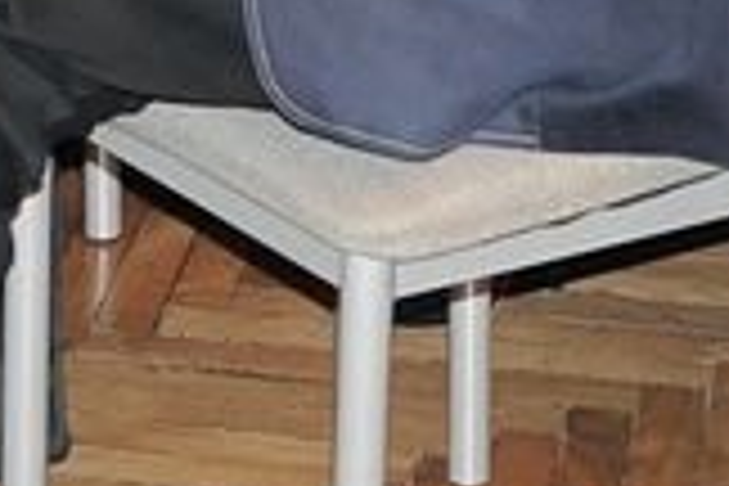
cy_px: -623
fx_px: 3981
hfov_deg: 10.4
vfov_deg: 6.7
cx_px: 50
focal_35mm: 197
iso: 1600
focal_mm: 25
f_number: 5
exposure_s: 1/60
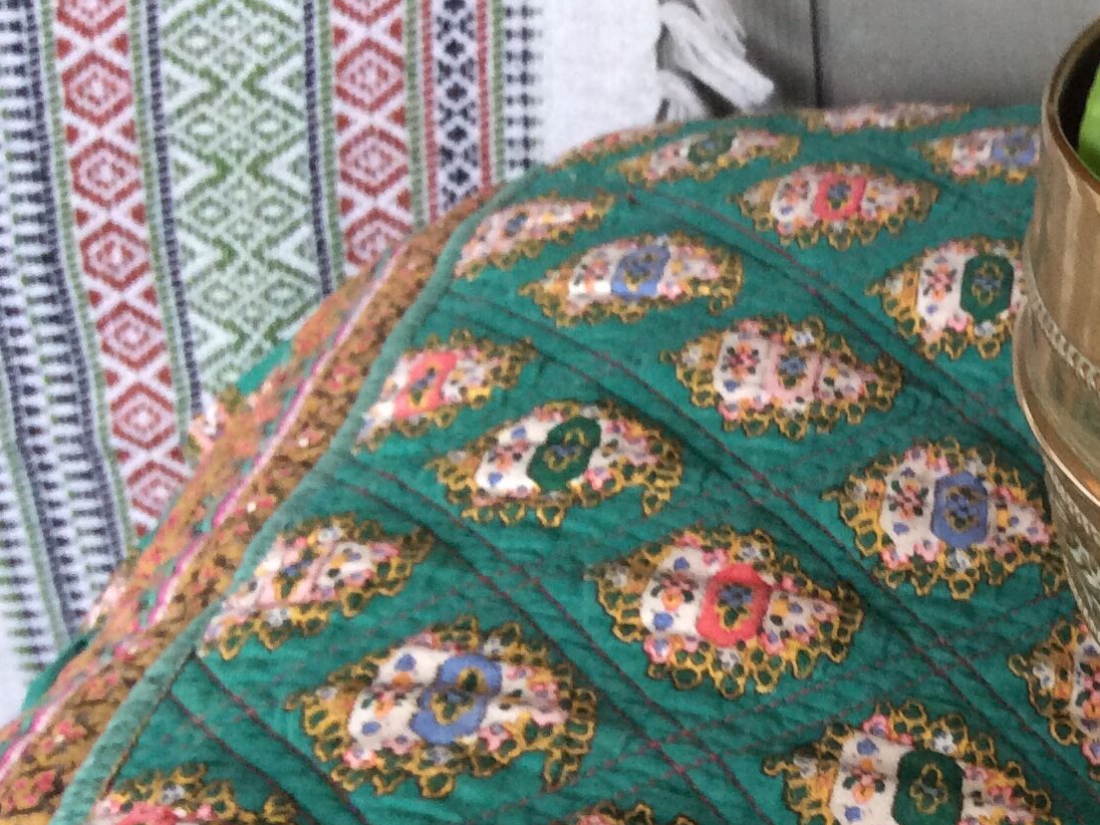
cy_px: 488
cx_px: 1202
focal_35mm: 75
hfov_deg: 24.3
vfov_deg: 19.6
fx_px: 2383
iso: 125
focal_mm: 3.3
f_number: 2.4
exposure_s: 1/25
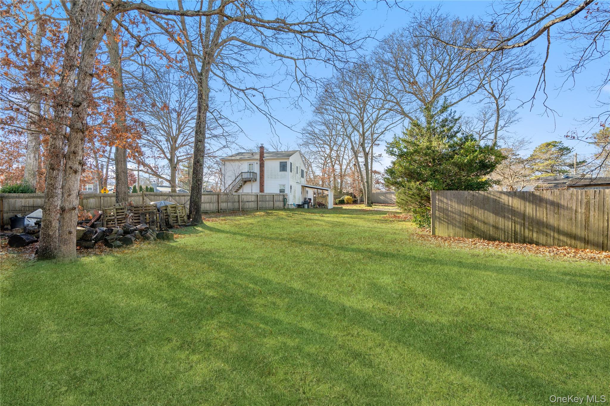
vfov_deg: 73.7
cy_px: 203
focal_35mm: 16
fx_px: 271
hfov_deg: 96.7
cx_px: 305
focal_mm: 16
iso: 200
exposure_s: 1/200
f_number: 5
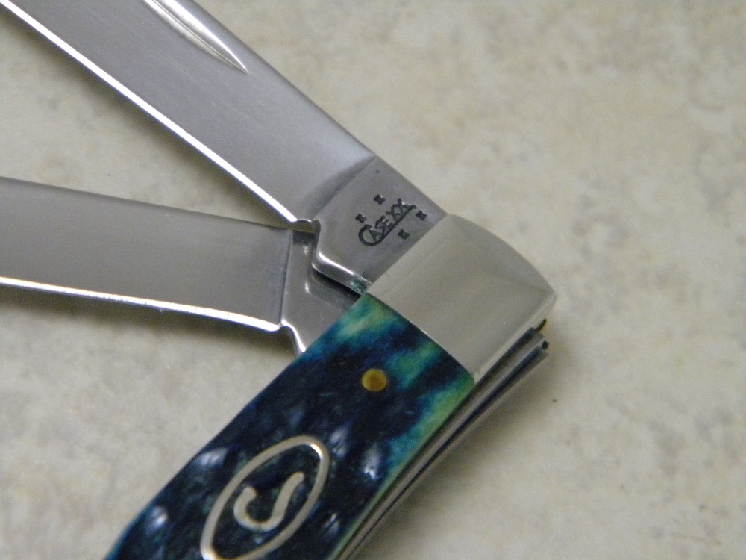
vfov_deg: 8.1
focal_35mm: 183
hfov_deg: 10.8
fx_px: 3944
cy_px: 280
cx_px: 373
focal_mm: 33.1
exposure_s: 1/41.8
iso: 800
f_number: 5.2
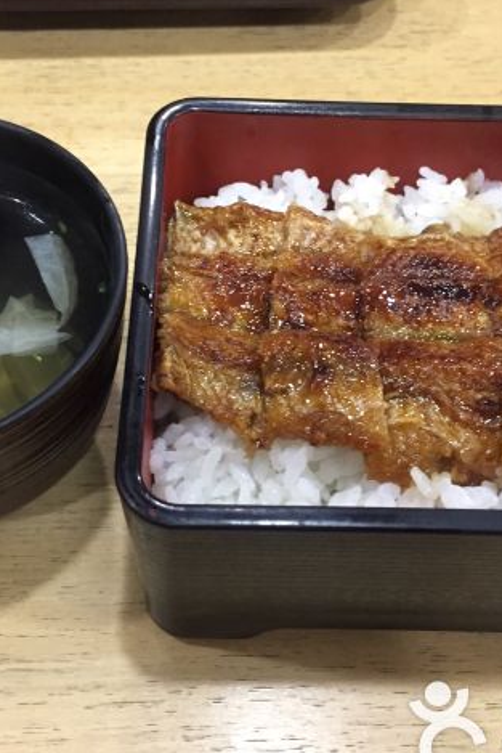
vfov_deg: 43.6
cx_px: 250
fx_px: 940
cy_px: 381
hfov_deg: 29.9
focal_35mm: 45
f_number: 2.2
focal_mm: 4.15
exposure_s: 1/25
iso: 250
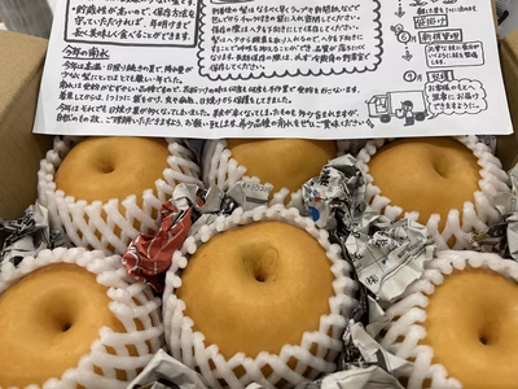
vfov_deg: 53.1
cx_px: 259
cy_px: 194
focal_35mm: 26
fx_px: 389
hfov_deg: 67.3
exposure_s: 1/121
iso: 125
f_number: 1.5
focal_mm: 5.7
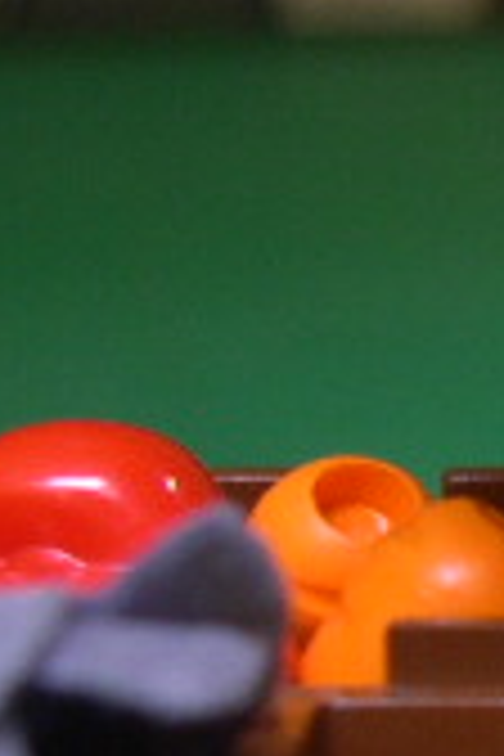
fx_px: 3486
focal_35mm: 166
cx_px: 1323
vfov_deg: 12.4
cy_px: 446
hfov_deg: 7.6
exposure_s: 1/14.7
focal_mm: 9
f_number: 2.9
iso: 100
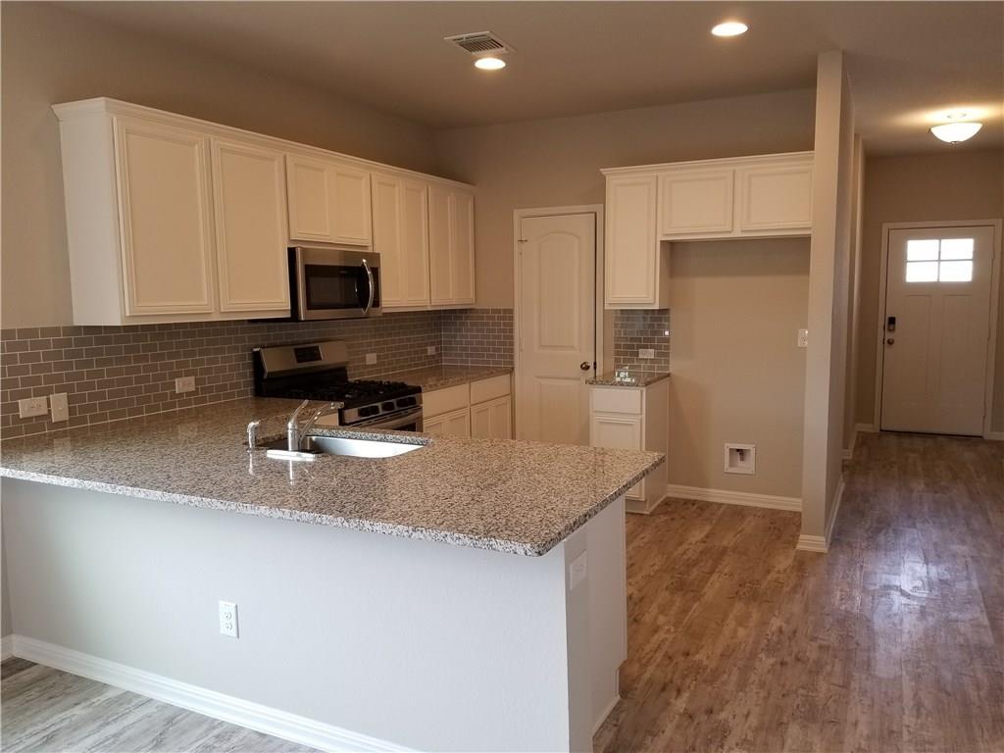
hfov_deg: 67.3
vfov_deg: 53.1
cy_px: 376
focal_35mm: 26
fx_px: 754
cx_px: 502
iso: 80
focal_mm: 4.3
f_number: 1.7
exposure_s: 1/60
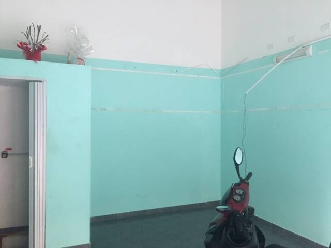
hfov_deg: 61.7
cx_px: 166
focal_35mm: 29
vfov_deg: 48.2
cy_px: 124
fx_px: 277
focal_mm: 4.15
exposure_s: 1/33
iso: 160
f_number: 2.2
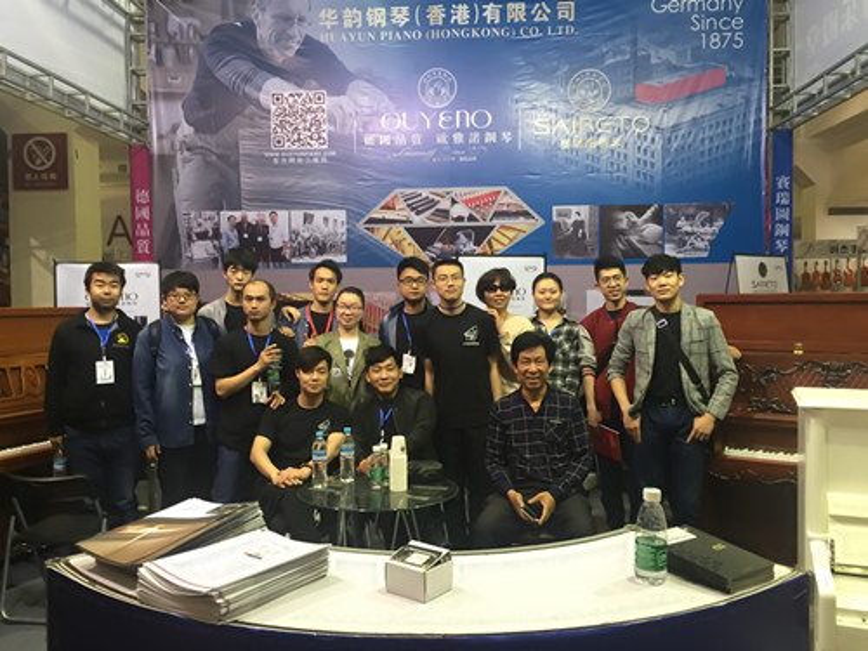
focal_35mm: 29
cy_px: 326
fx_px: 727
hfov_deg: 61.7
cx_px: 434
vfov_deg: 48.2
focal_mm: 4.15
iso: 40
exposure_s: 1/17
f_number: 2.2
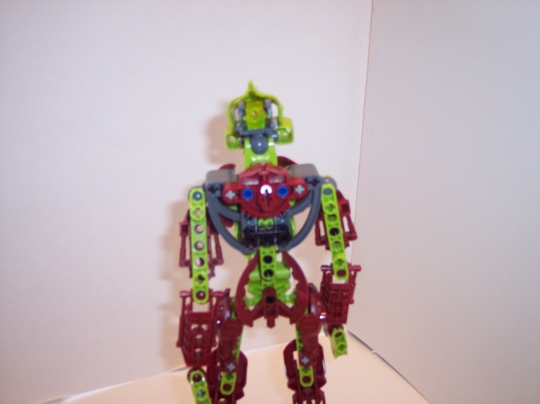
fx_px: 592
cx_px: 270
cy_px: 202
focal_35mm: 38
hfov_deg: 49.0
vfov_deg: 37.7
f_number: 2.8
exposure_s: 1/45
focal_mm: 8
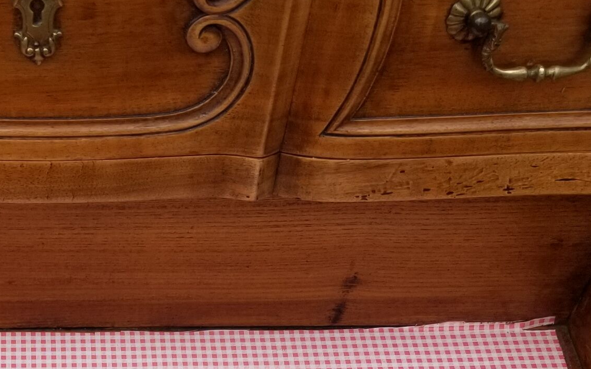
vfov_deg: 17.3
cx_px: 71
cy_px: 506
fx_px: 1128
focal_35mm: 70
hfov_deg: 28.4
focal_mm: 4.25
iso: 50
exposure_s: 1/1812
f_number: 1.7
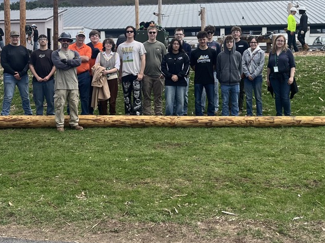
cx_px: 150
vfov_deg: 28.9
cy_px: 80
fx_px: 469
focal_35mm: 50
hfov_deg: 38.2
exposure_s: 1/3311
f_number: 1.6
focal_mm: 5.1
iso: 50
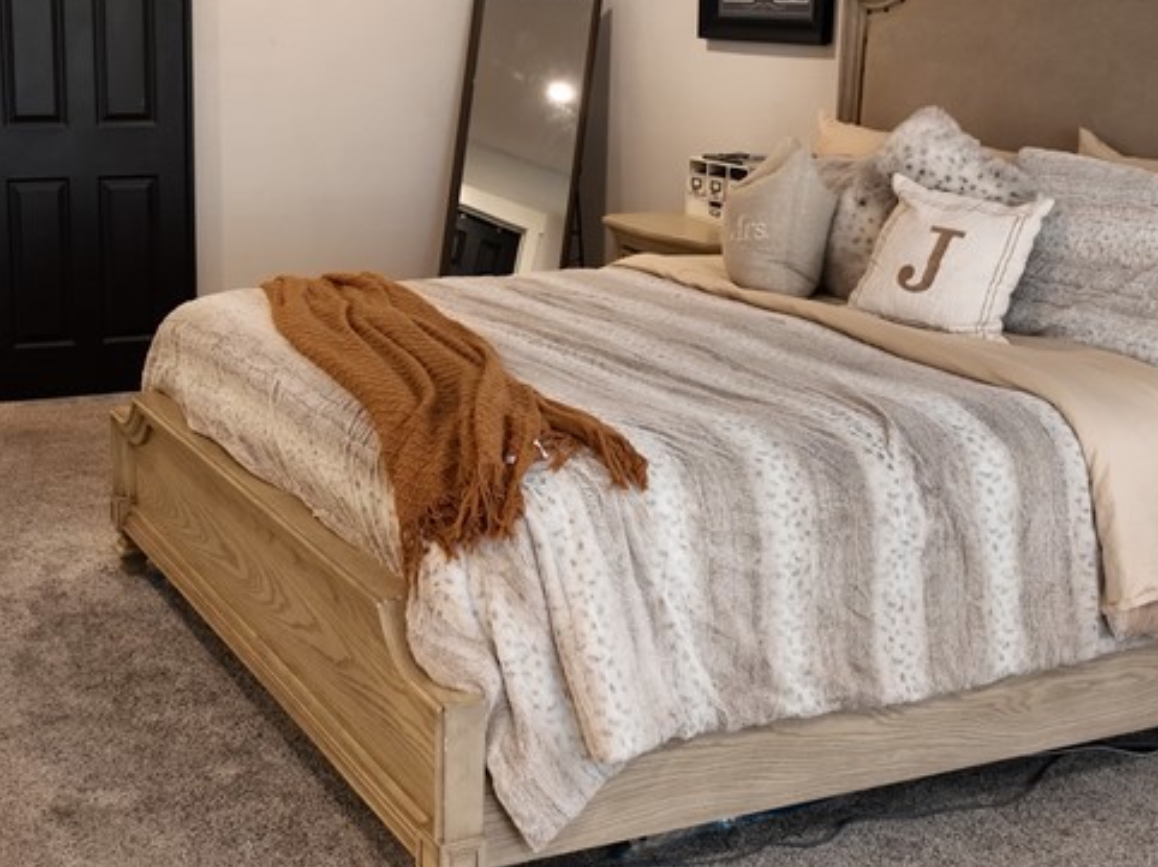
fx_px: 1705
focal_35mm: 51
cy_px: 405
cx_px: 423
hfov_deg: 37.2
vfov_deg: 28.5
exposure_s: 1/15
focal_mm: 12.29
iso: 190
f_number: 2.8
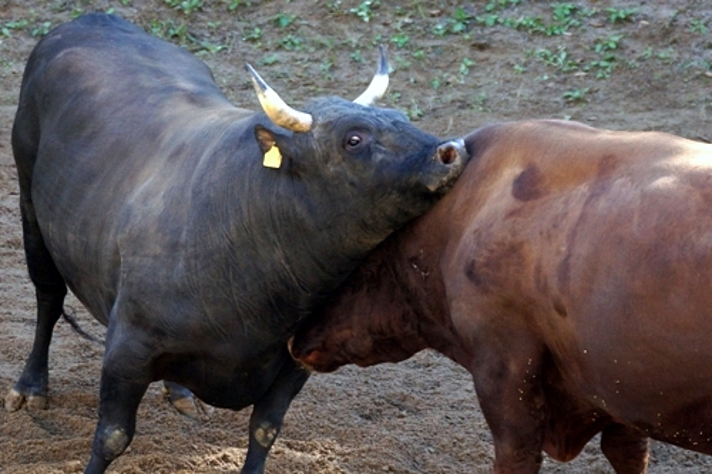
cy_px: 237
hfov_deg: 13.7
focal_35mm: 150
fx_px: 2966
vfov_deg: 9.1
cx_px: 356
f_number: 5
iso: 320
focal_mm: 100
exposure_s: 1/160
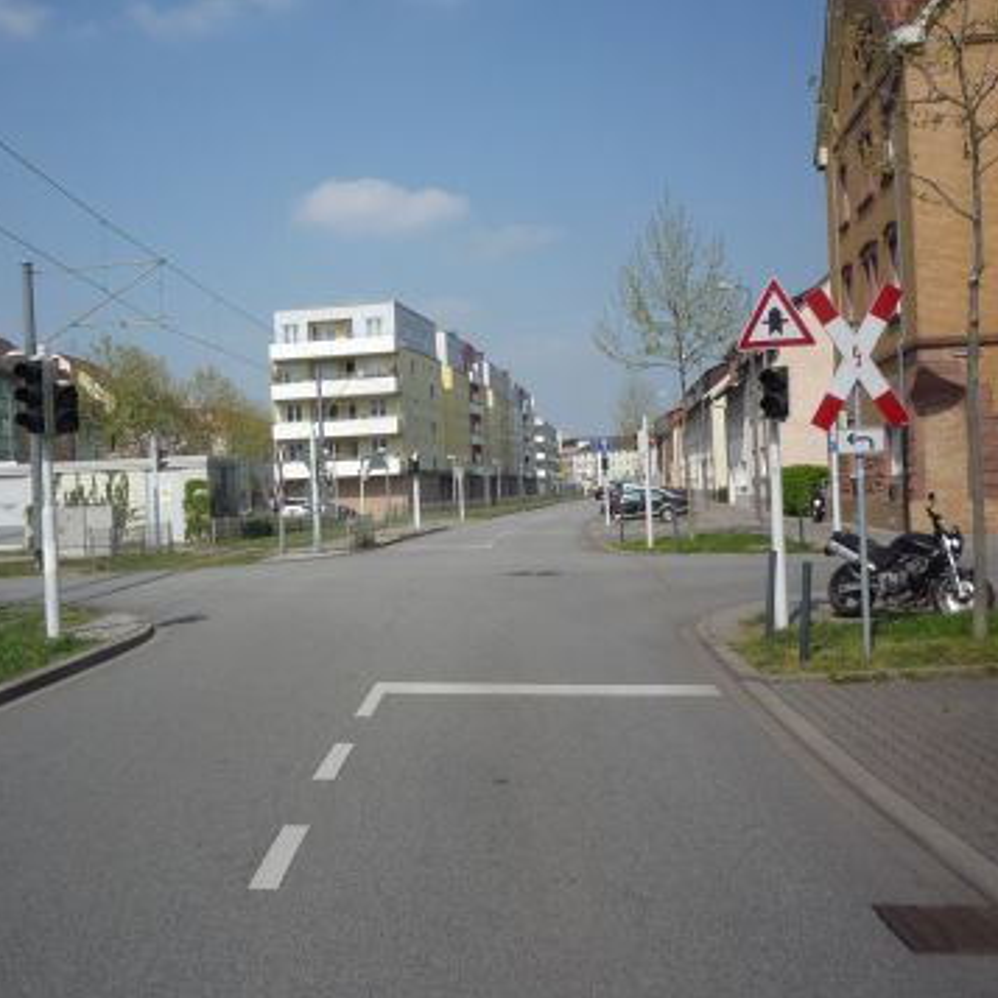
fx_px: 1239
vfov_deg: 43.9
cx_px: 380
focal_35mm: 38
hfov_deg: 43.5
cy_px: 500
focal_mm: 5.2
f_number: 5.6
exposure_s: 1/640
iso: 100
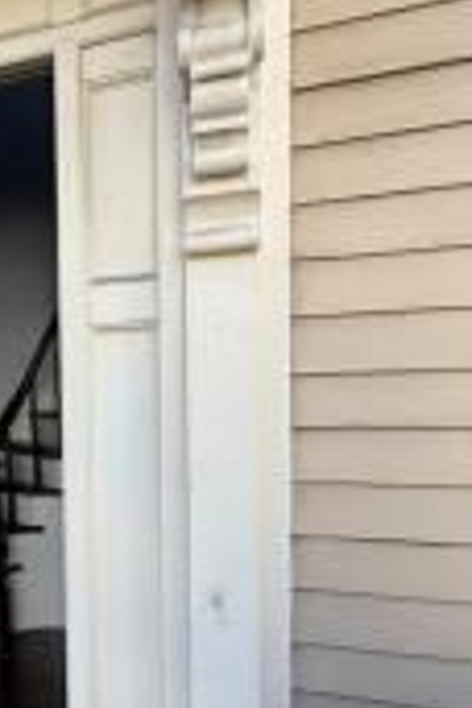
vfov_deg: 55.5
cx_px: -58
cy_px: 418
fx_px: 669
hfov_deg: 33.4
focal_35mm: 34
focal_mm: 2.22
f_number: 2.2
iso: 50
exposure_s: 1/346
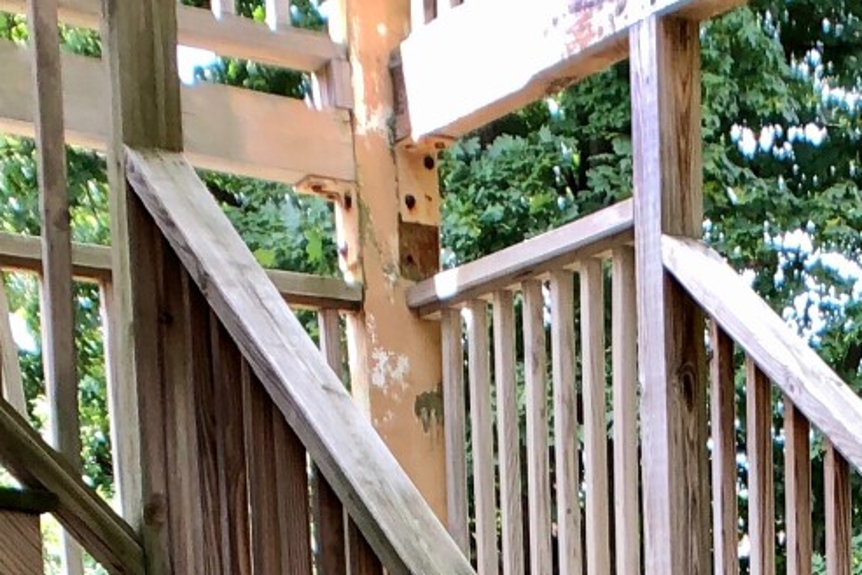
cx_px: 811
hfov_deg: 16.6
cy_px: 1244
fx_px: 2898
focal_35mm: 121
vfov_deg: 10.2
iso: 40
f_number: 1.8
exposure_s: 1/120
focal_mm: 3.99
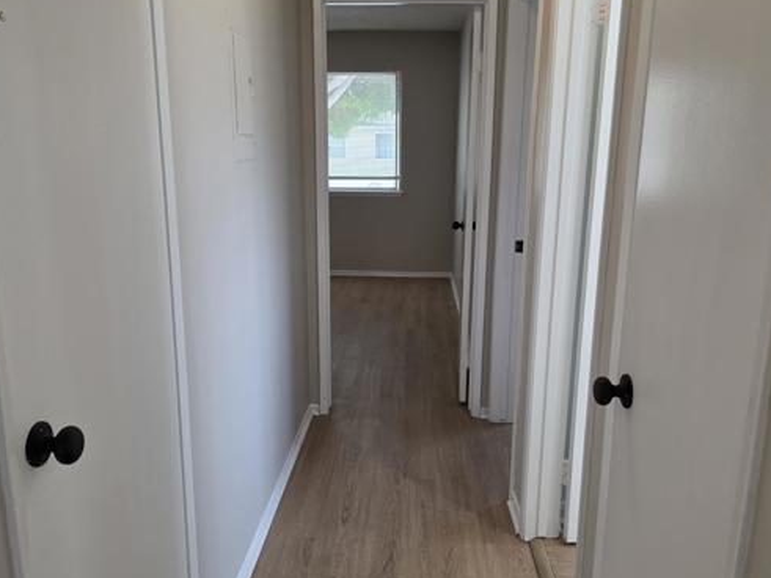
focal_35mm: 30
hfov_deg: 60.0
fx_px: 668
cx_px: 383
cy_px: 309
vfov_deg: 46.7
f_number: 1.7
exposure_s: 1/120
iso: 250
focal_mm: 6.3
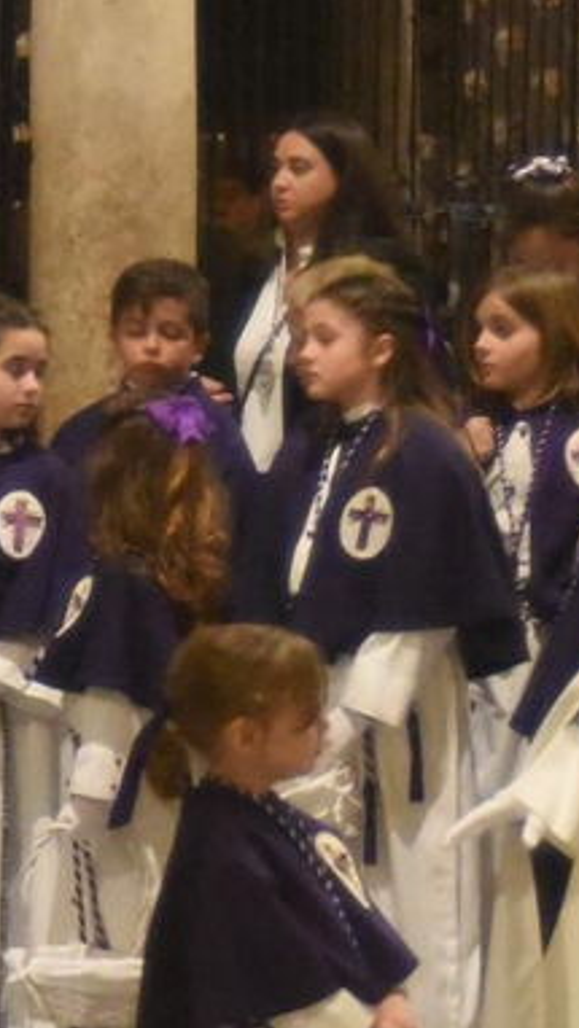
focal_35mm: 167
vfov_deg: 12.9
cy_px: 638
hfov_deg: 7.3
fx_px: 4556
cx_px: 404
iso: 12800
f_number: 3.8
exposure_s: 1/125
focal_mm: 38
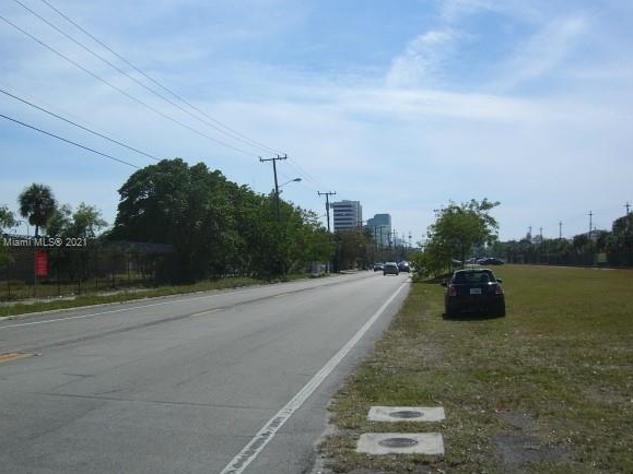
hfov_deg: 44.7
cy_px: 244
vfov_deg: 34.3
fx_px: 768
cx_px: 286
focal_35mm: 42
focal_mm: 6.2
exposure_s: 1/1600
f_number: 4.3
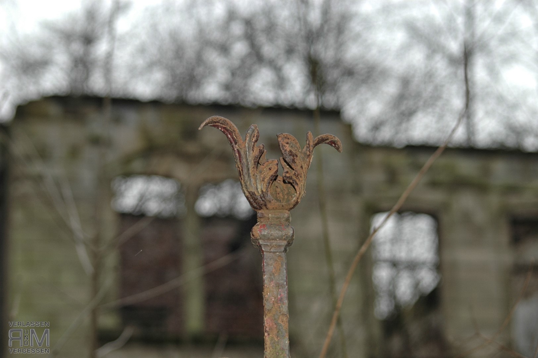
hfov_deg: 19.5
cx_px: 269
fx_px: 1568
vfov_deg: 13.0
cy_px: 179
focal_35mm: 105
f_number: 5
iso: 200
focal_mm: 70
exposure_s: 1/100
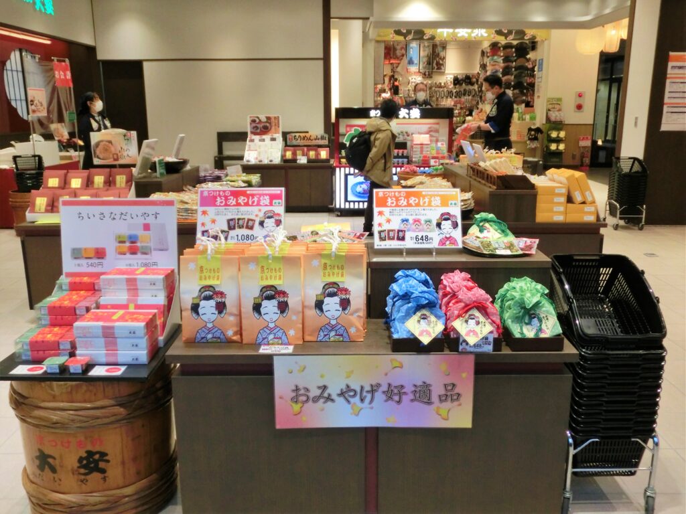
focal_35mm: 30
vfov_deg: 46.8
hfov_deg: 60.0
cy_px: 257
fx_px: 595
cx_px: 343
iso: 250
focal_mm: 5.36
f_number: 3.5
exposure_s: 1/125
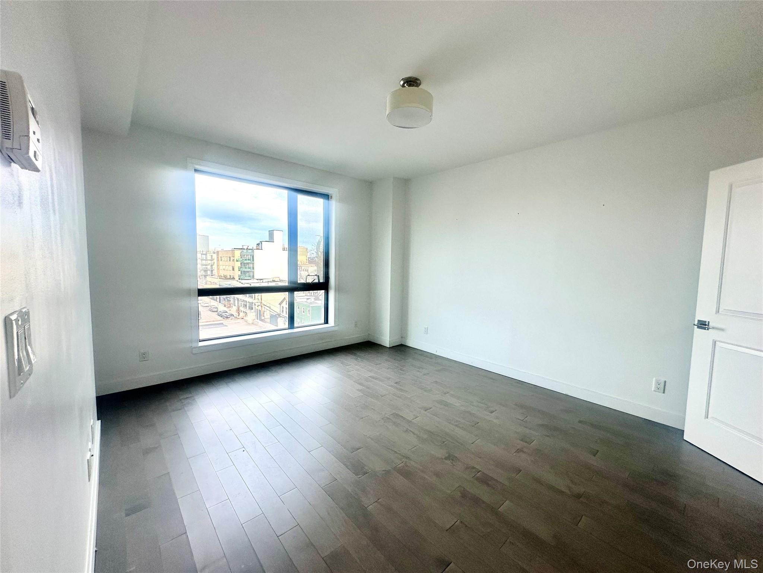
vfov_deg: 85.7
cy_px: 286
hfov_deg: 102.1
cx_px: 382
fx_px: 309
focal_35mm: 14
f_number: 2.2
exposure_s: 1/120
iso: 64
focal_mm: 2.22
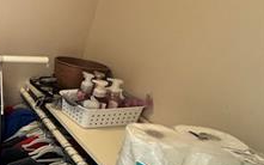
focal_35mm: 43
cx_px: -113
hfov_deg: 30.5
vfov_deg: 29.8
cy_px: 86
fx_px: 309
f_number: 2.2
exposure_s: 1/60
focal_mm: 2.22
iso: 400
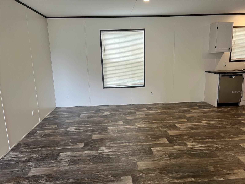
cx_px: 122
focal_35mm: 26
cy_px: 92
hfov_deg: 67.3
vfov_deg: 53.1
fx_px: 184
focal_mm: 5.7
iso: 80
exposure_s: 1/60
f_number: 1.5
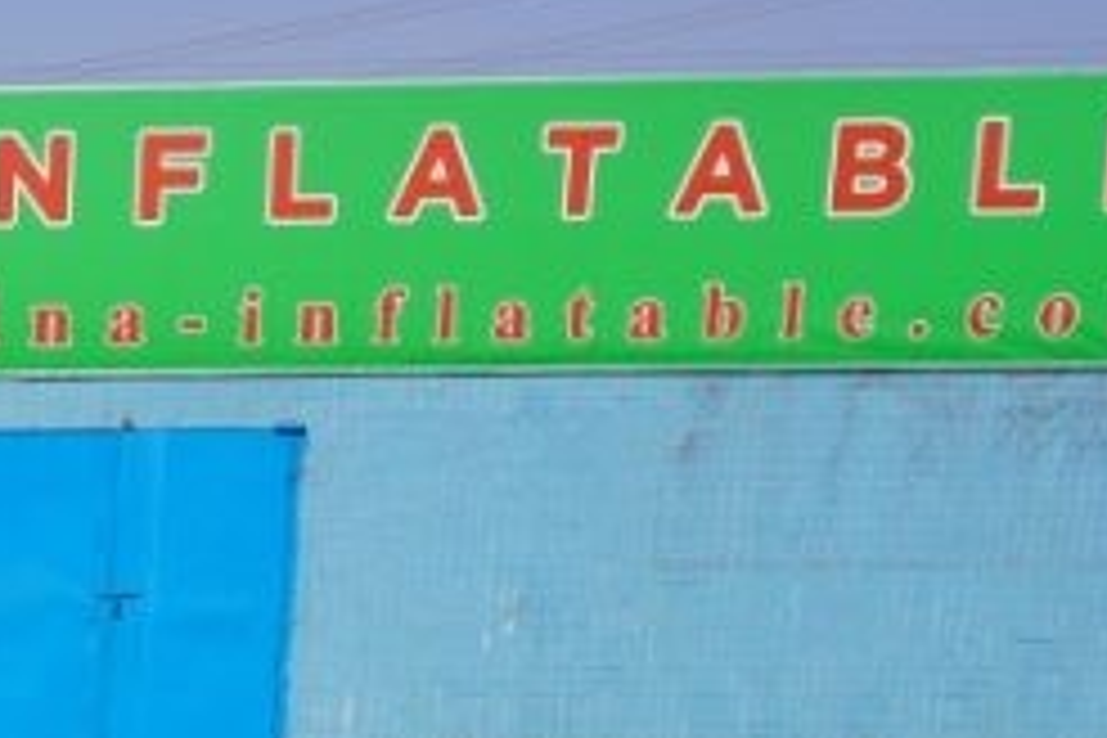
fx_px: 3075
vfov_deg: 12.2
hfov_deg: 18.0
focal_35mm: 100
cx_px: -603
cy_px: 1440
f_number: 10
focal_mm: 16
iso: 100
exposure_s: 1/200
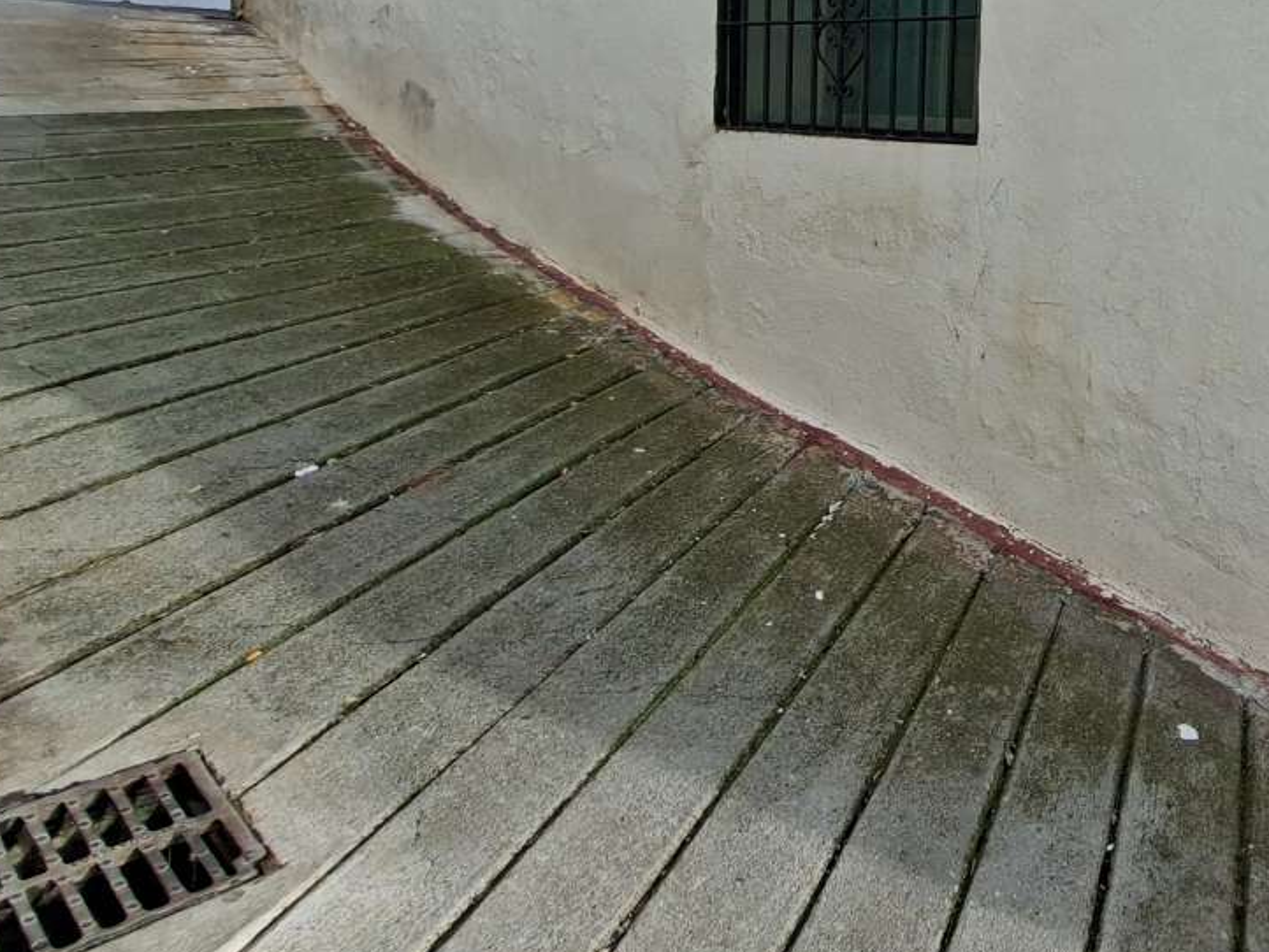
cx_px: 1209
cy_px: 222
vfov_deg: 49.1
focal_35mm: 27
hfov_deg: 54.1
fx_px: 990
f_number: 2.2
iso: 40
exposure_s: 1/371
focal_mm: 1.74
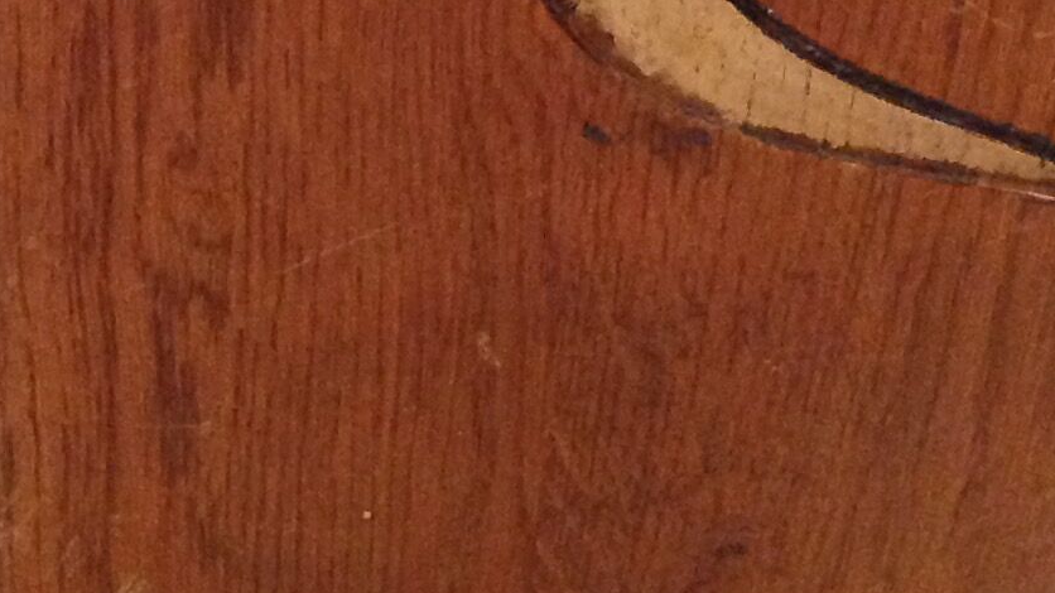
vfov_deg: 10.0
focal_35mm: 118
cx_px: 136
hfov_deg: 17.9
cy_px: -254
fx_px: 3301
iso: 500
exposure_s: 1/17
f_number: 2.4
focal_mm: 4.28
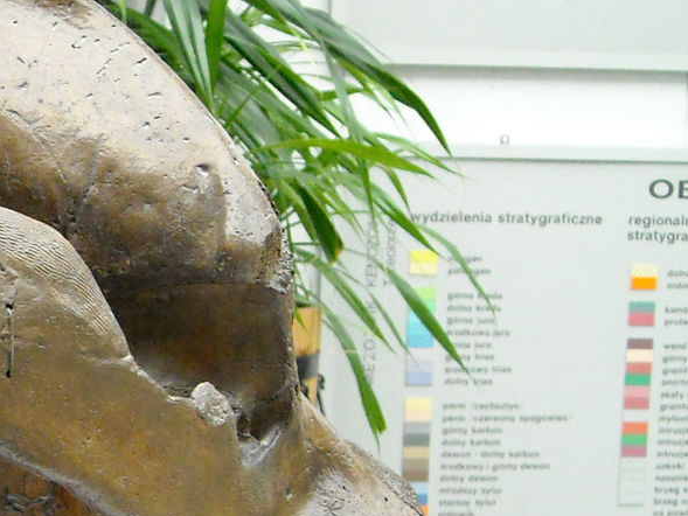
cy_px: 447
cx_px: -95
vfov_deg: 15.4
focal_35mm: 95
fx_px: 1889
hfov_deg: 19.6
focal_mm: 5.7
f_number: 2.8
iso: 400
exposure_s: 1/96
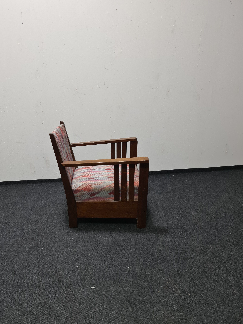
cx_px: 118
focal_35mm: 26
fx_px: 243
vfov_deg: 67.3
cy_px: 167
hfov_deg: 53.1
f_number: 1.8
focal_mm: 7
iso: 125
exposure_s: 1/100
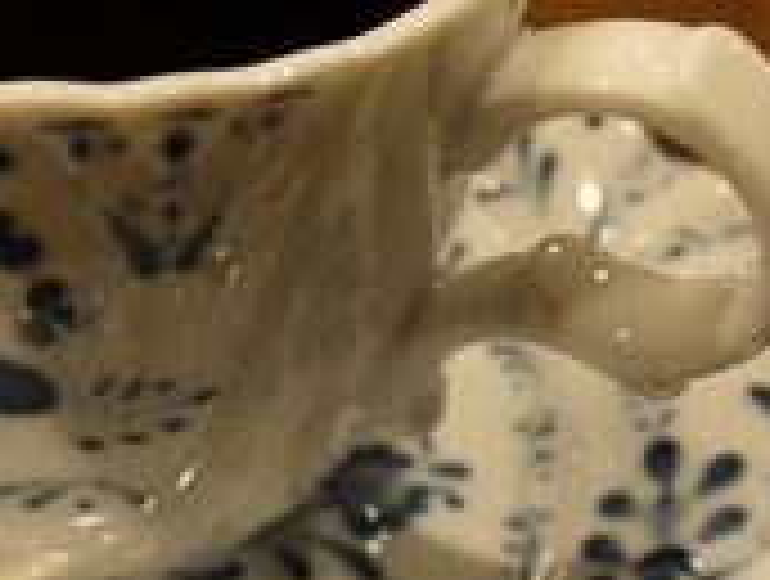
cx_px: 50
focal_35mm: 119
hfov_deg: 16.3
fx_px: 2653
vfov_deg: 12.5
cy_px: 292
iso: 400
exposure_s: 1/10
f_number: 4
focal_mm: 17
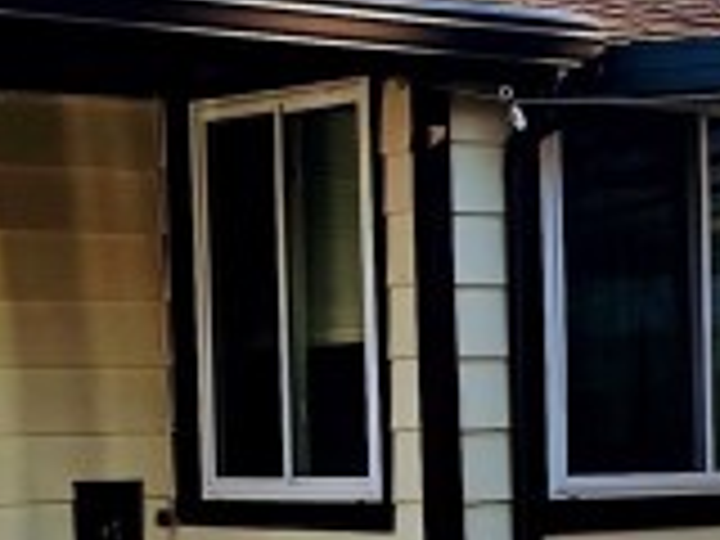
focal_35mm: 147
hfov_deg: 13.4
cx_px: 495
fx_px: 3058
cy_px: 486
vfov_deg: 10.0
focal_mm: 6.3
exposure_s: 1/335
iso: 12
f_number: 1.7
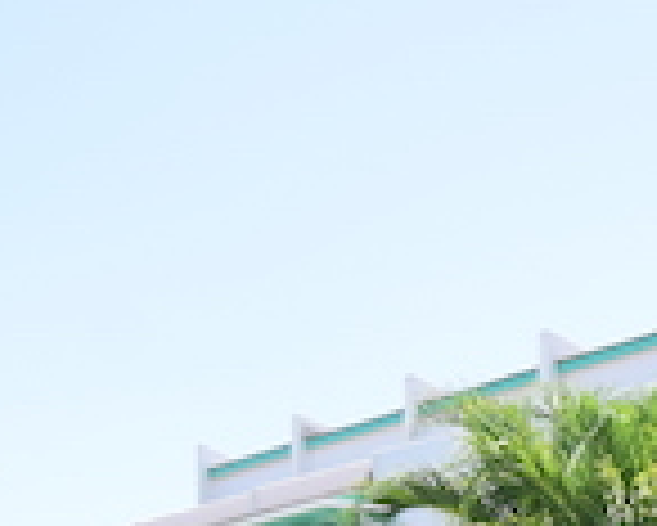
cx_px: 958
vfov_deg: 12.8
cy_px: 836
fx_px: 2197
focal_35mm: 113
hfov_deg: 15.8
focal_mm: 13
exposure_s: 1/250
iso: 320
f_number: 8
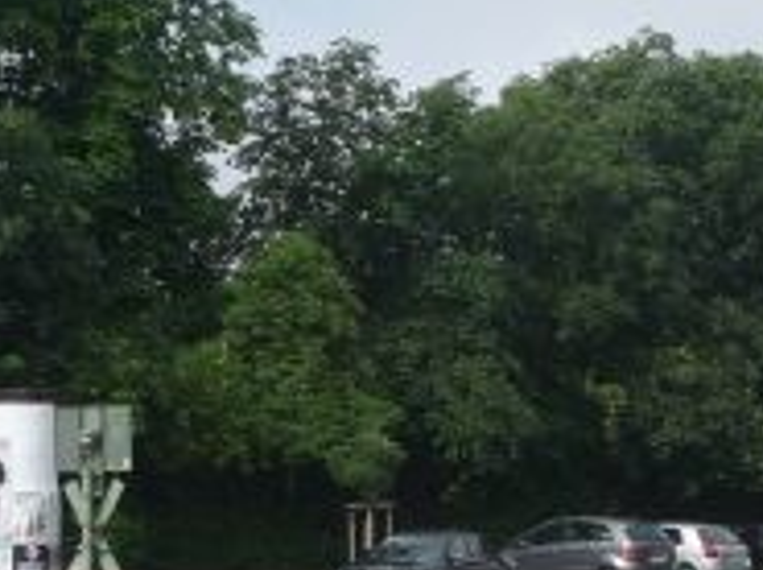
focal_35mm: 130
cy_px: 343
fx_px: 2860
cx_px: 751
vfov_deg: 11.4
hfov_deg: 15.0
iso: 100
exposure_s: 1/400
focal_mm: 6.3
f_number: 5
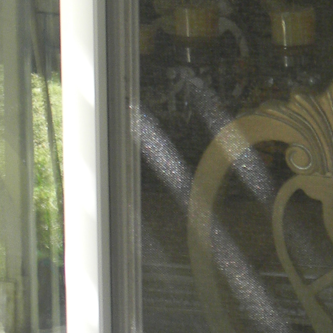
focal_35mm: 174
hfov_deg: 10.0
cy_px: -15
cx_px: 312
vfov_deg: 10.0
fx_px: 1894
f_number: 3.9
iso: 107
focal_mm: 8.6
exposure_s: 1/30
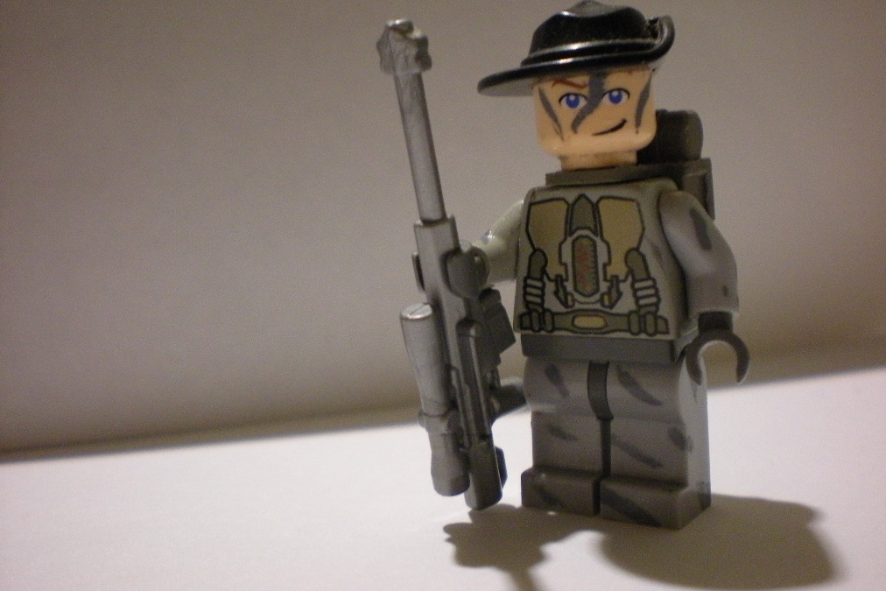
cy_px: 267
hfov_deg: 48.5
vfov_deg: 33.4
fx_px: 985
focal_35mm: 40
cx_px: 443
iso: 416
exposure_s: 1/8
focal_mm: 6.3
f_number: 3.1
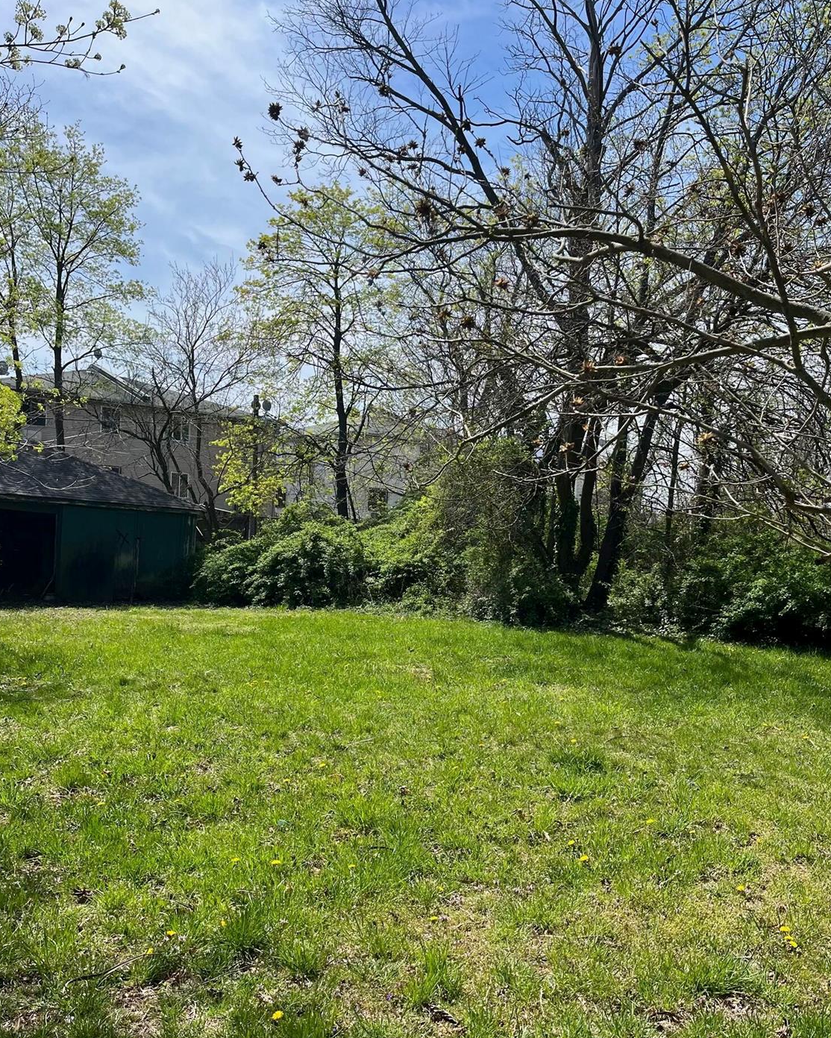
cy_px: 559
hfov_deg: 51.5
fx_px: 861
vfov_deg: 62.1
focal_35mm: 28
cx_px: 420
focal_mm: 5.1
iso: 50
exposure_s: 1/2755
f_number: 1.6
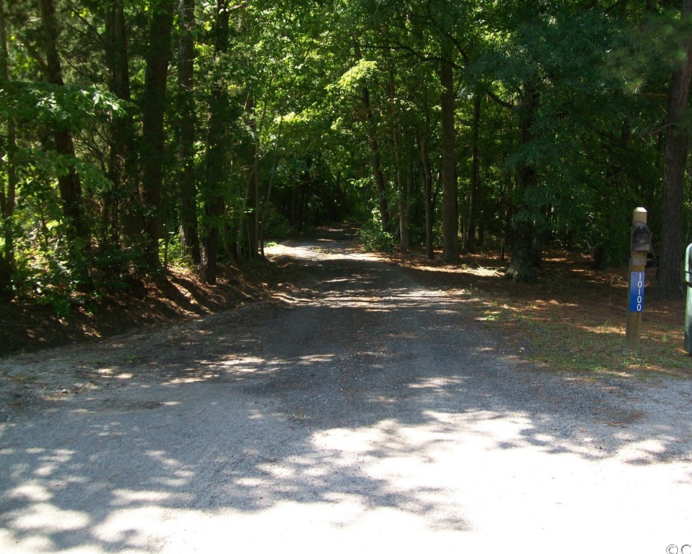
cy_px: 280
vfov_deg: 41.1
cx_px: 373
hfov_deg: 50.2
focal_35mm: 36
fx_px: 737
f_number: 2.7
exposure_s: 1/160
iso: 64
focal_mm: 6.1
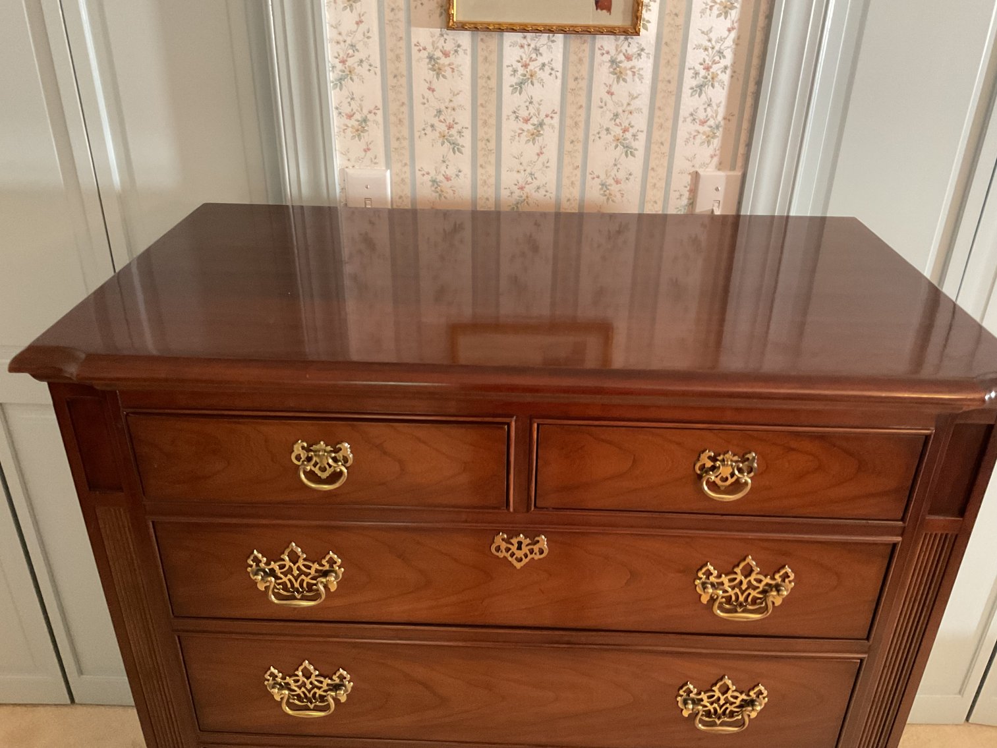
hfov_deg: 61.7
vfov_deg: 48.2
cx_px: 498
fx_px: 835
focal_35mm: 29
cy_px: 374
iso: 320
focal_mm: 3
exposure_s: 1/30
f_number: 1.8
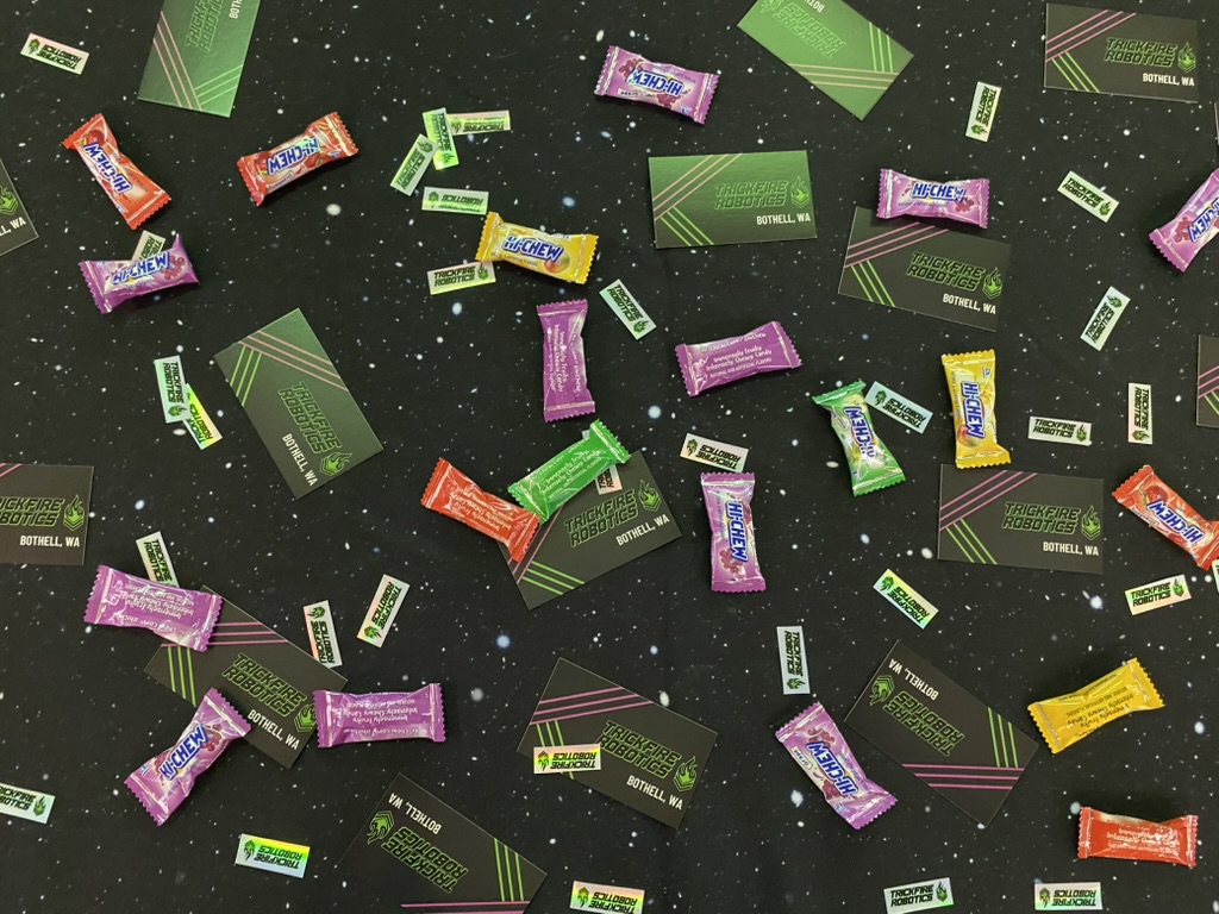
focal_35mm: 26
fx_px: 916
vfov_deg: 53.1
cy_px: 457
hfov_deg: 67.3
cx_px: 610
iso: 800
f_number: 1.8
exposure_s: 1/30
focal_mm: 4.25
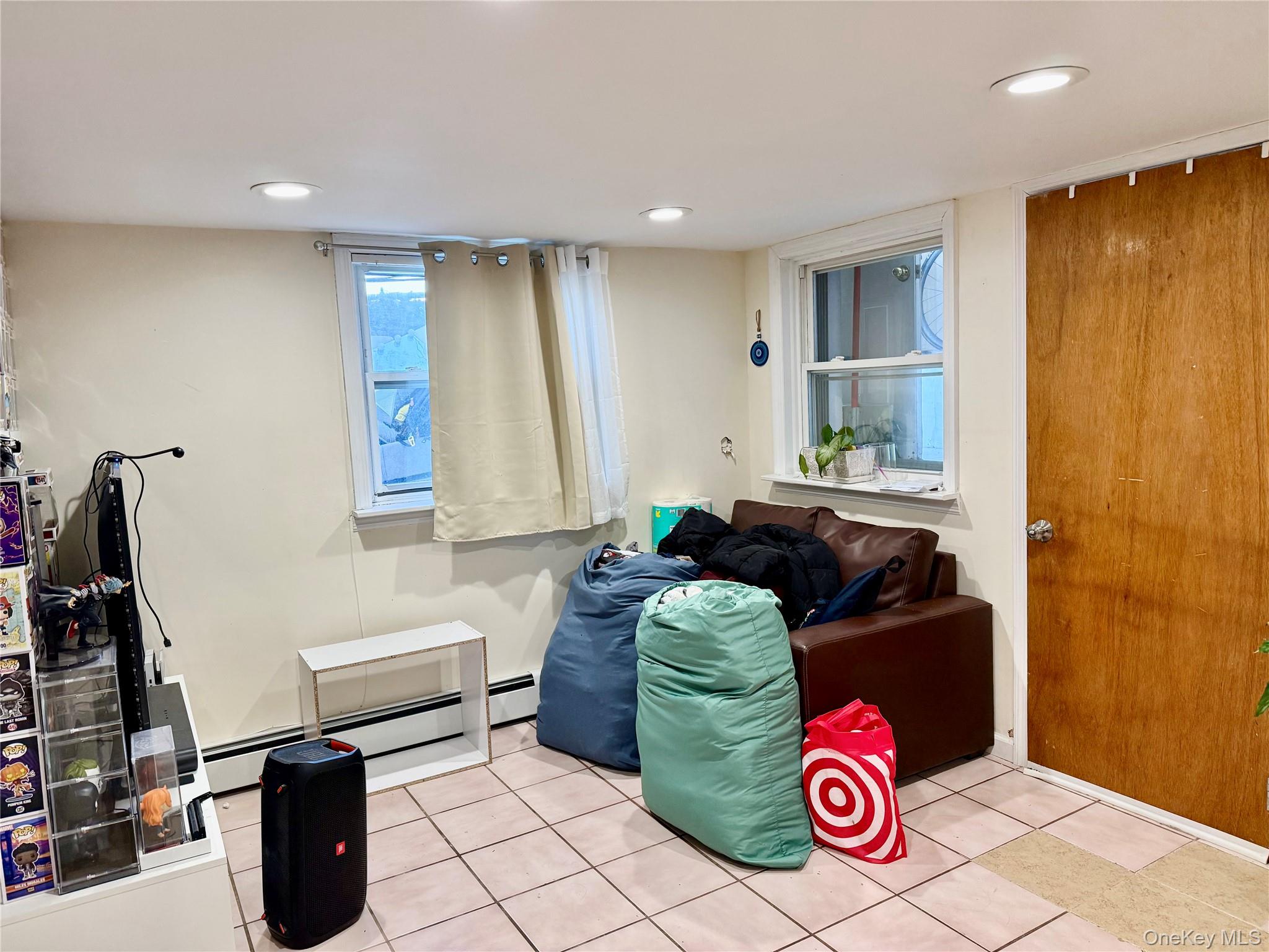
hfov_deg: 71.6
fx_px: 880
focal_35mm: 24
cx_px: 634
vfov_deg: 56.8
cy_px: 476
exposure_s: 1/120
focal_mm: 6.76
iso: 200
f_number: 1.78
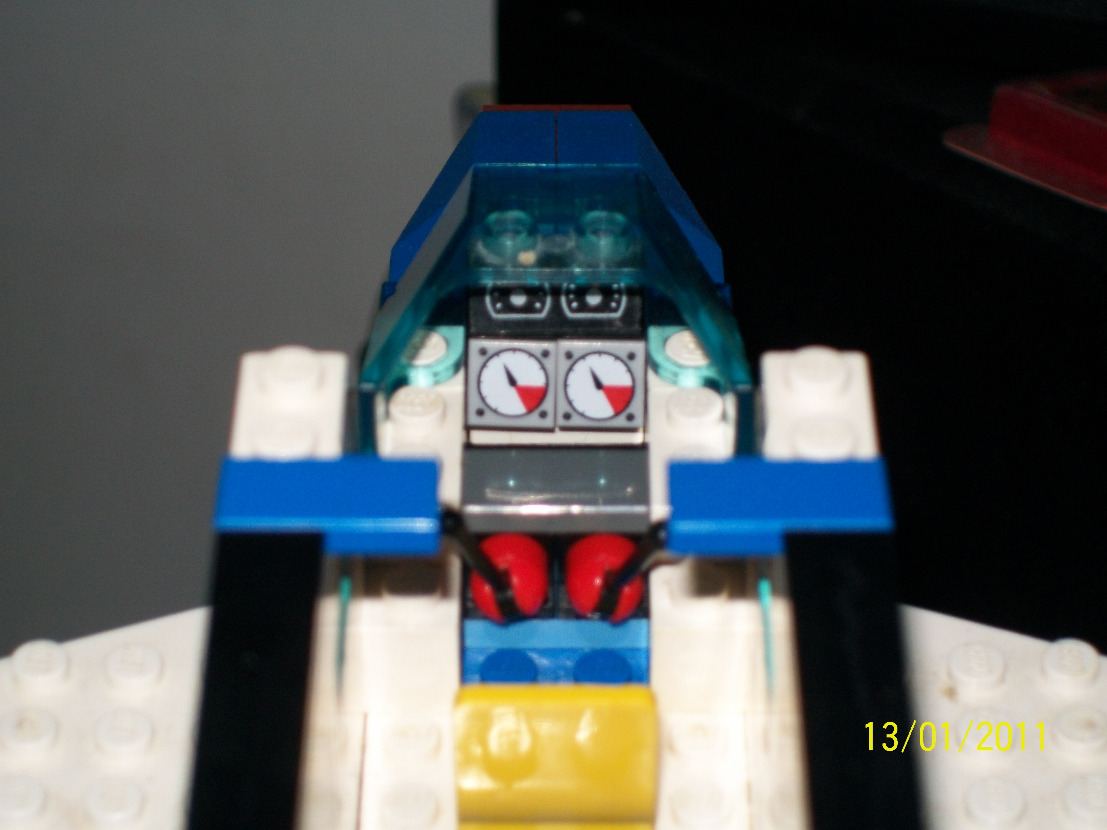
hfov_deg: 18.2
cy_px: 415
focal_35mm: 108
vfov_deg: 13.7
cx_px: 554
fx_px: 3454
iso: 80
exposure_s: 1/125
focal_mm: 18
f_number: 4.8
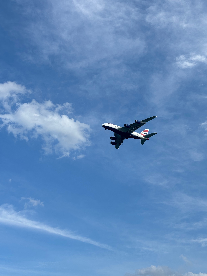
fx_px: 415
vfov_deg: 36.8
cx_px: 104
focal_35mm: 52
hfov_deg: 28.0
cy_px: 138
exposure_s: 1/2933
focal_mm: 5.96
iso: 40
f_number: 1.6
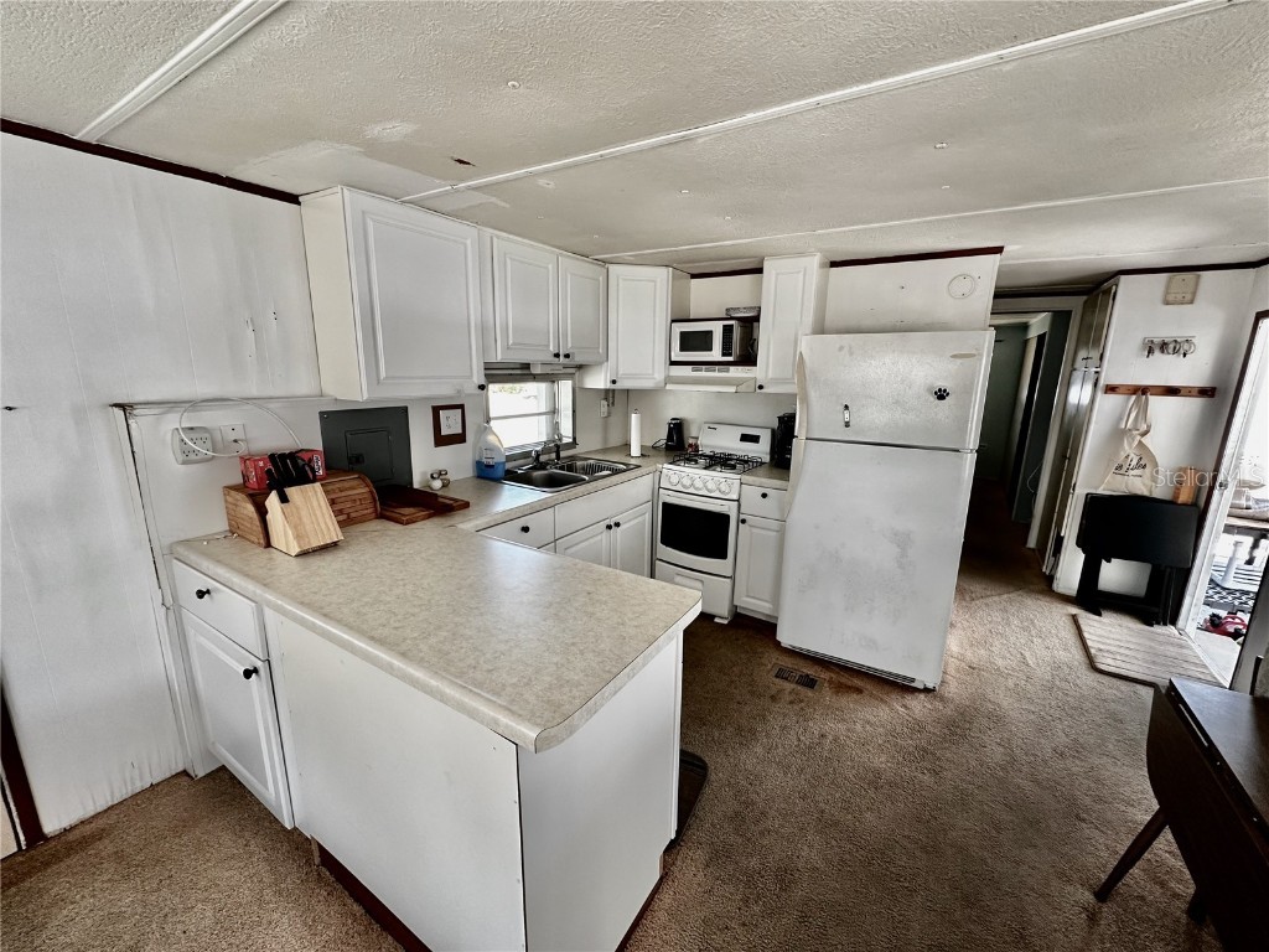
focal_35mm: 14
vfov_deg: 85.7
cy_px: 476
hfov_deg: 102.1
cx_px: 634
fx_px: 513
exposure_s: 1/99
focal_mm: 2.22
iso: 160
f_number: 2.2
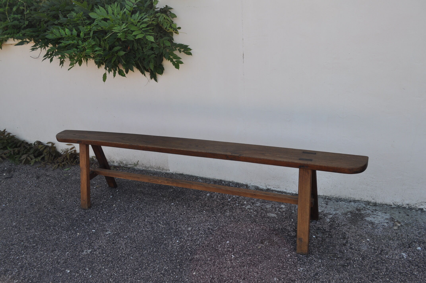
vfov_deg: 39.9
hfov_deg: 57.3
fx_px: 390
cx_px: 213
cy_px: 142
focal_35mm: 33
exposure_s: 1/160
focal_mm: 22
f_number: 6.3
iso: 200
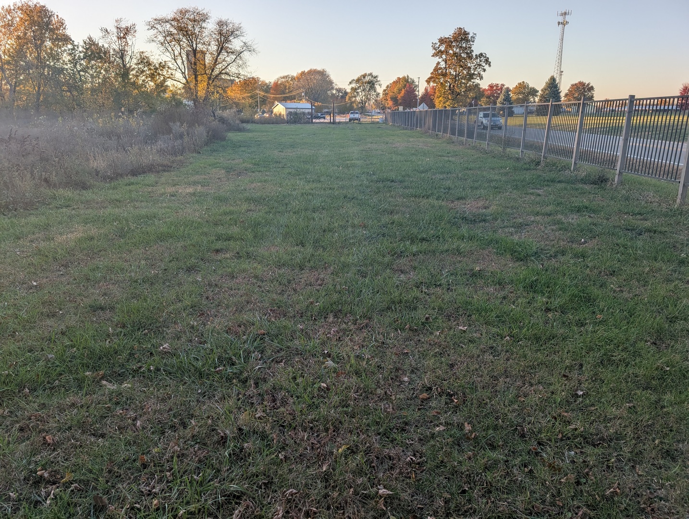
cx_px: 344
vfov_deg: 56.9
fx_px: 478
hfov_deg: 71.5
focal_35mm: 24
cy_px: 260
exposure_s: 1/327
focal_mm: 6.9
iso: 22
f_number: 1.68
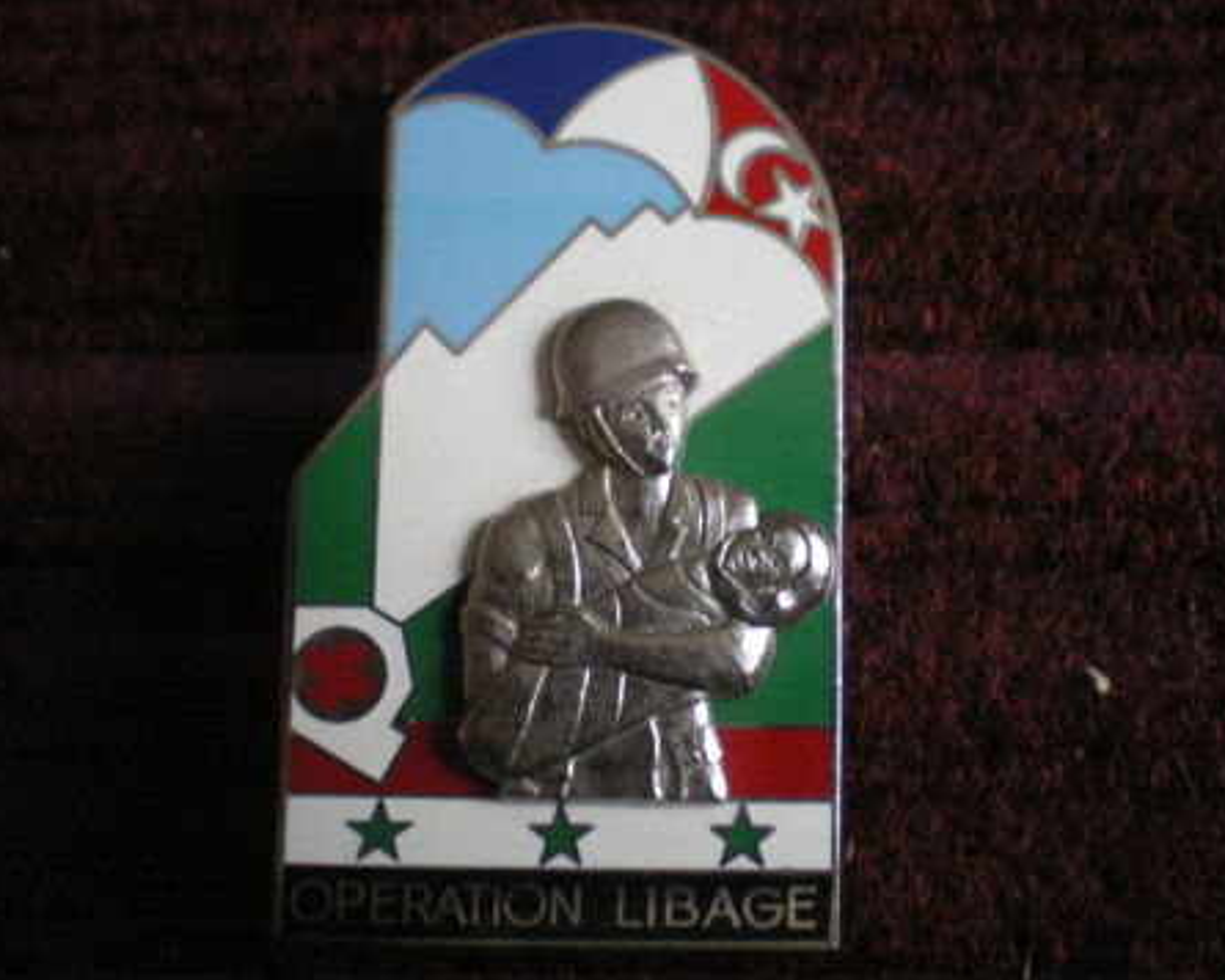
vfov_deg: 37.3
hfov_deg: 45.8
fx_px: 1450
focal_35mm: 40
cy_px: 490
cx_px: 644
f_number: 3.1
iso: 400
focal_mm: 6.3
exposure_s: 1/30
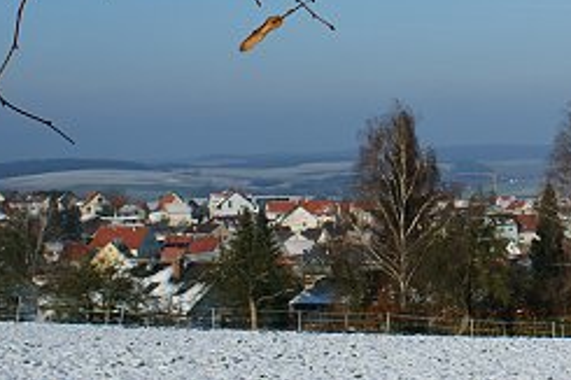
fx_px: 1633
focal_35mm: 103
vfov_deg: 13.1
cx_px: 555
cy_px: -14
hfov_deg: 19.3
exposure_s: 1/320
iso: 100
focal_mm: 28
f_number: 8
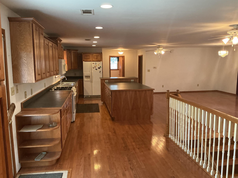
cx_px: 119
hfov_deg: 61.7
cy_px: 89
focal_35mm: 29
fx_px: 199
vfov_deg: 48.2
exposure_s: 1/60
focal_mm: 3
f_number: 1.8
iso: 250
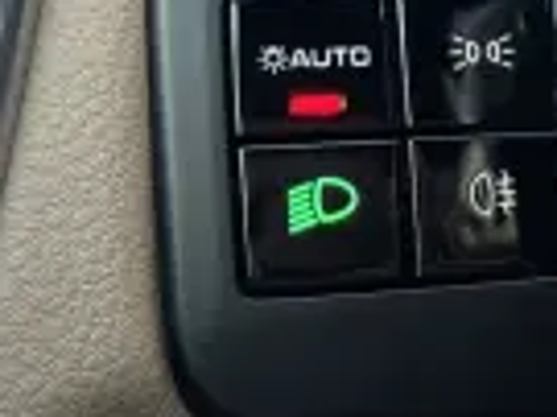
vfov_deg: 11.5
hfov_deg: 14.8
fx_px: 2058
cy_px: 41
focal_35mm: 128
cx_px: 718
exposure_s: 1/53
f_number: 1.78
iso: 125
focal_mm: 6.76
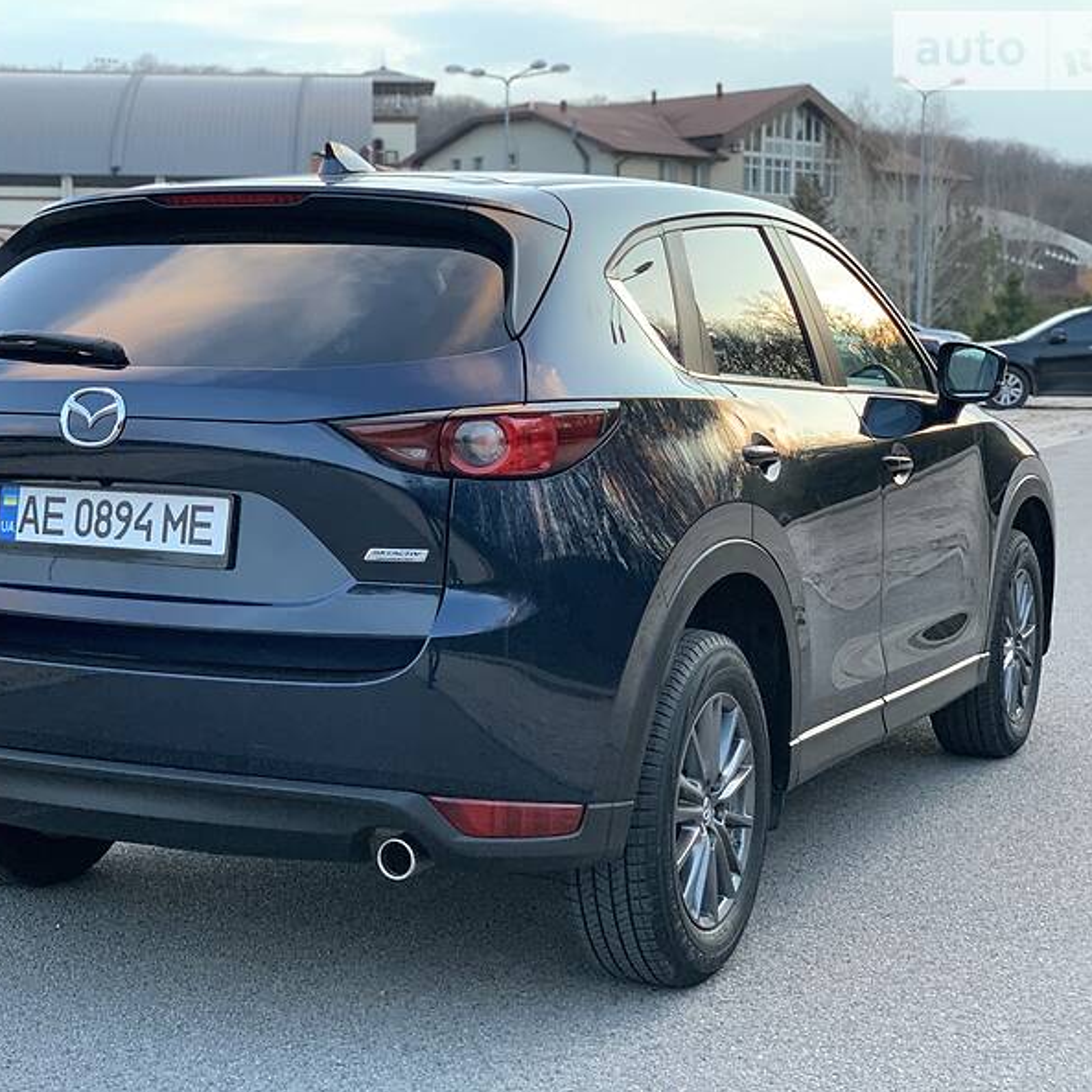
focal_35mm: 62
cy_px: 541
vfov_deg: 27.7
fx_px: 2213
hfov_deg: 27.7
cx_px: 449
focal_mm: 6
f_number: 2.4
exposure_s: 1/60
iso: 200
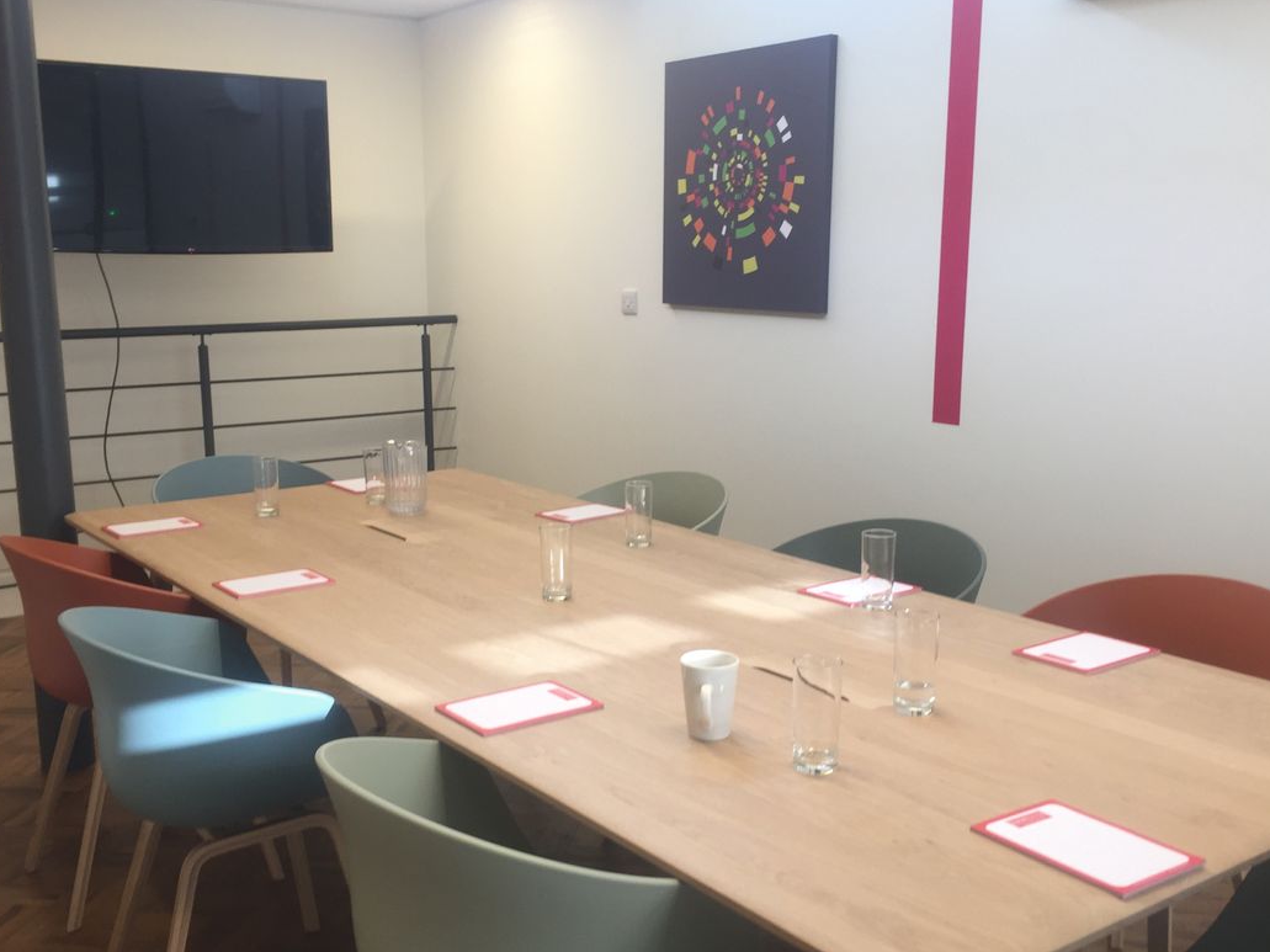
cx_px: 636
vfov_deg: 39.6
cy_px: 520
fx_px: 1321
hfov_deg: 51.4
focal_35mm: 36
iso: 40
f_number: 2.2
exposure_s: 1/50
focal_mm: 4.15
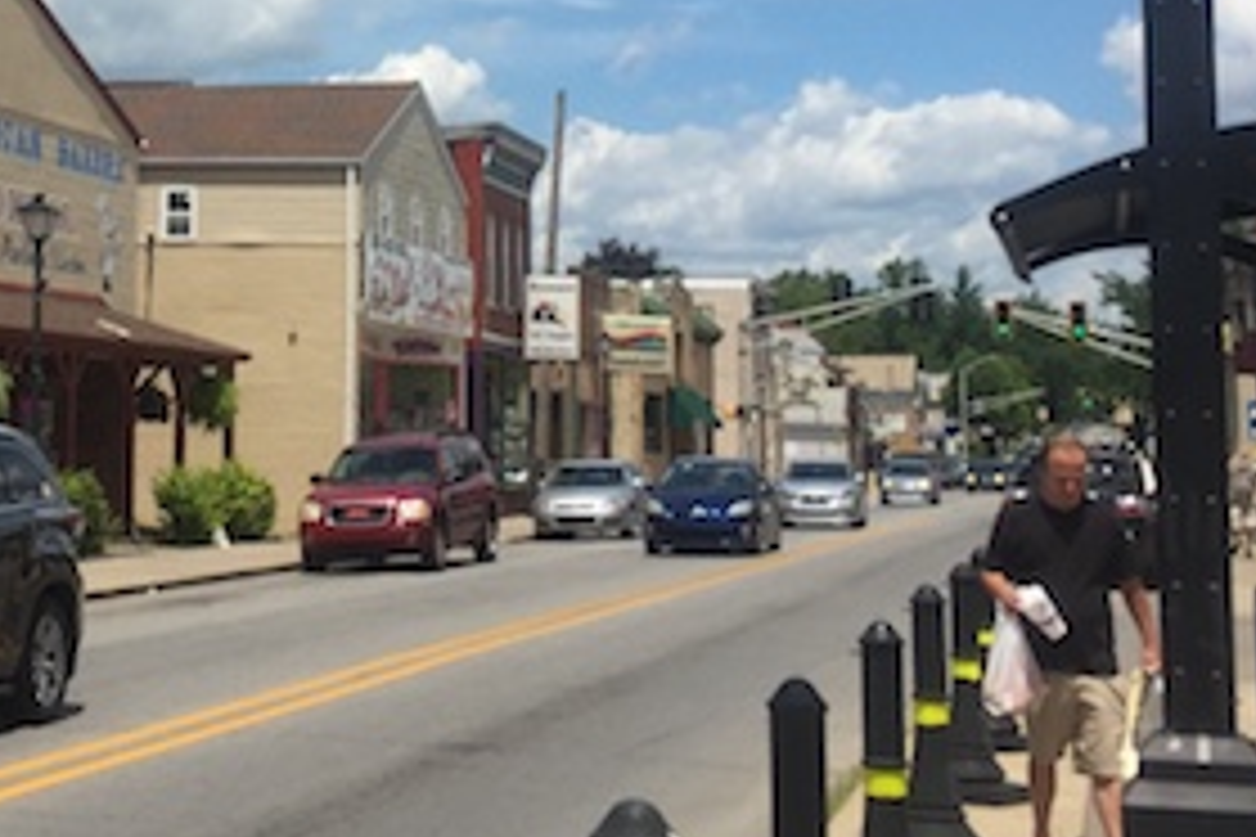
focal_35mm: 81
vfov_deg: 16.4
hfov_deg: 24.5
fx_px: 2826
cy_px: -79
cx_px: 198
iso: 32
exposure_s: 1/3968
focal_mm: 4.15
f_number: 2.2
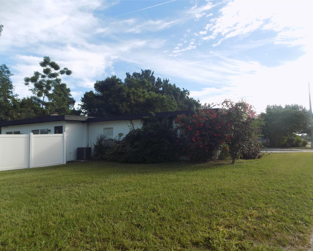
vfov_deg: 58.8
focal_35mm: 24
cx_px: 159
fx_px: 222
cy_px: 126
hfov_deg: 70.3
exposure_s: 1/500
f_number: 3.1
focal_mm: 4
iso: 80
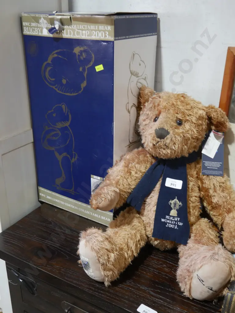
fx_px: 344
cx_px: 118
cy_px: 156
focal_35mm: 38
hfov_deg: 37.8
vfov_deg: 49.0
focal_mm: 19
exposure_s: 1/60
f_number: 4.1
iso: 500
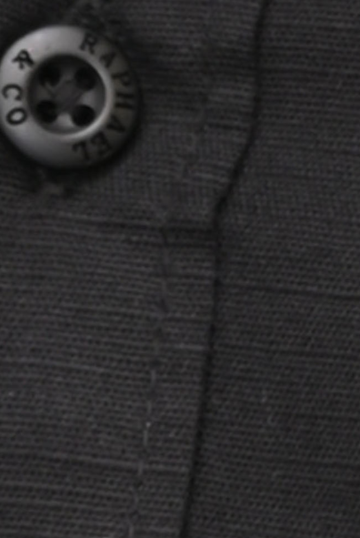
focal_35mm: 310
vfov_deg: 6.3
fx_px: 4643
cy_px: 1326
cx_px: 368
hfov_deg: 4.4
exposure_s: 1/200
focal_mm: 50
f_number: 2
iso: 160
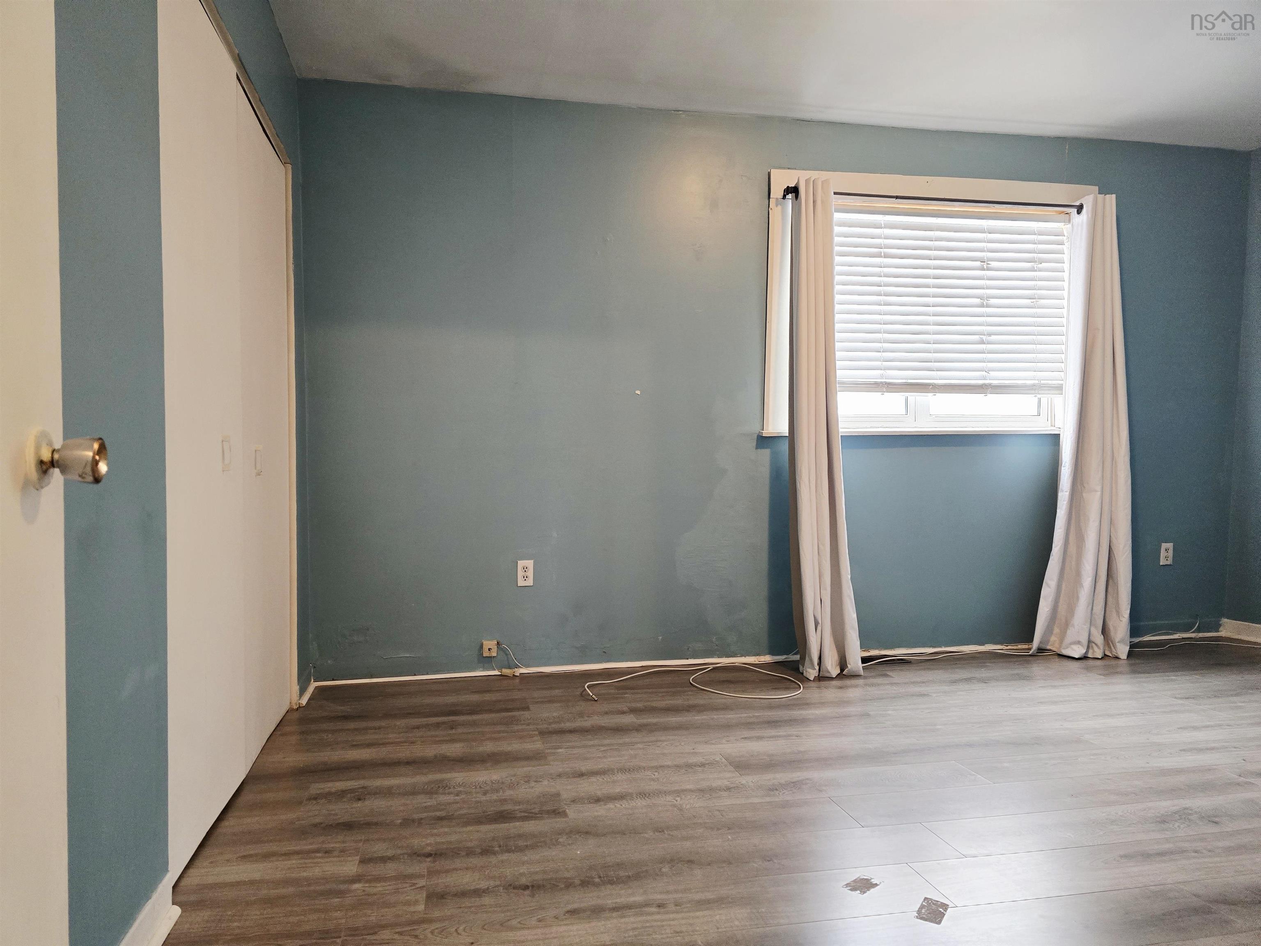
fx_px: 838
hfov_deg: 73.9
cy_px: 473
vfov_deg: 58.9
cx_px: 630
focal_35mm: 23
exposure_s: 1/120
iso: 640
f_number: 1.7
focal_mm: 6.3
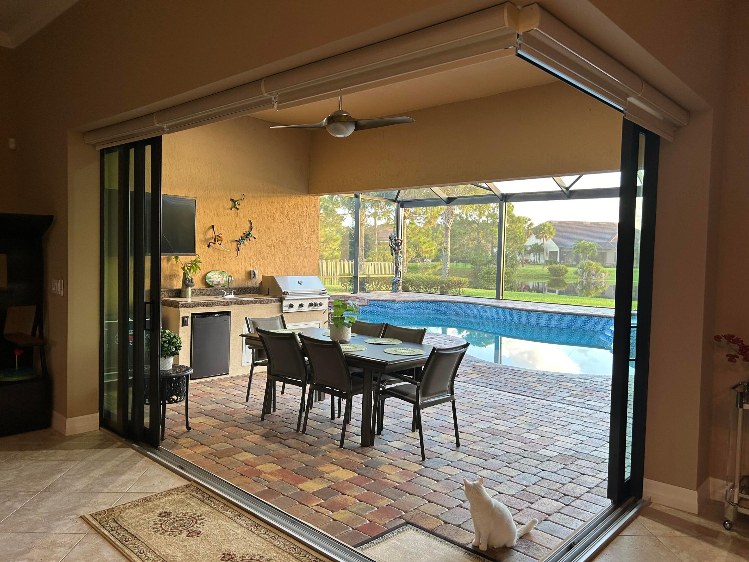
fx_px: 563
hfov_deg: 67.3
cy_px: 281
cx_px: 374
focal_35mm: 26
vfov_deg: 53.1
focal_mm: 5.7
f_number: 1.5
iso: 100
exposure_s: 1/60
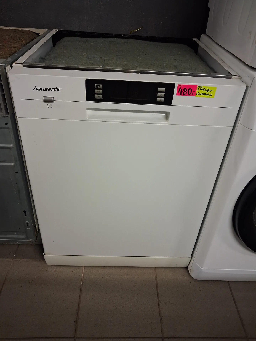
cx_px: 128
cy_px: 170
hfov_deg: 51.4
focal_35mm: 27
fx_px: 266
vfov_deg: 65.3
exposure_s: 1/50
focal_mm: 4
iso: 500
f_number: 1.8
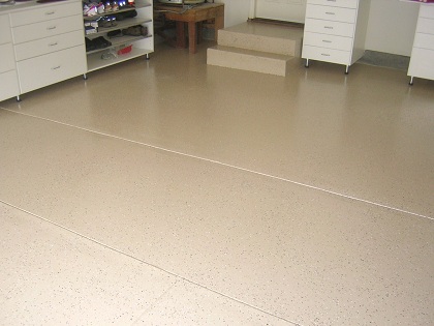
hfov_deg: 51.4
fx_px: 451
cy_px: 163
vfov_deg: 39.7
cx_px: 217
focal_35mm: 36
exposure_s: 1/27.5
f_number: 2.6
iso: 185
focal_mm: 4.7
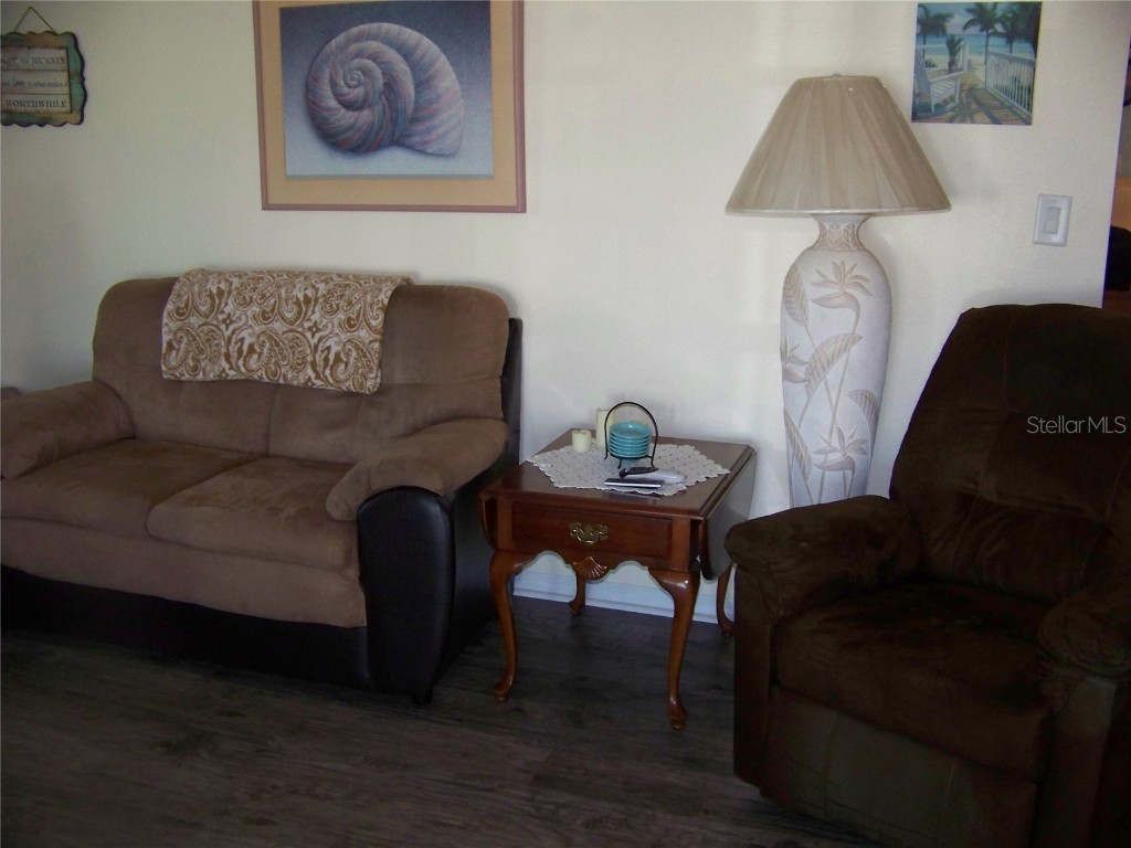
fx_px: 1176
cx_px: 566
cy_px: 424
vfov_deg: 39.7
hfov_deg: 51.4
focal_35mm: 36
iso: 200
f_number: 2.8
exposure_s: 1/30
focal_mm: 5.85
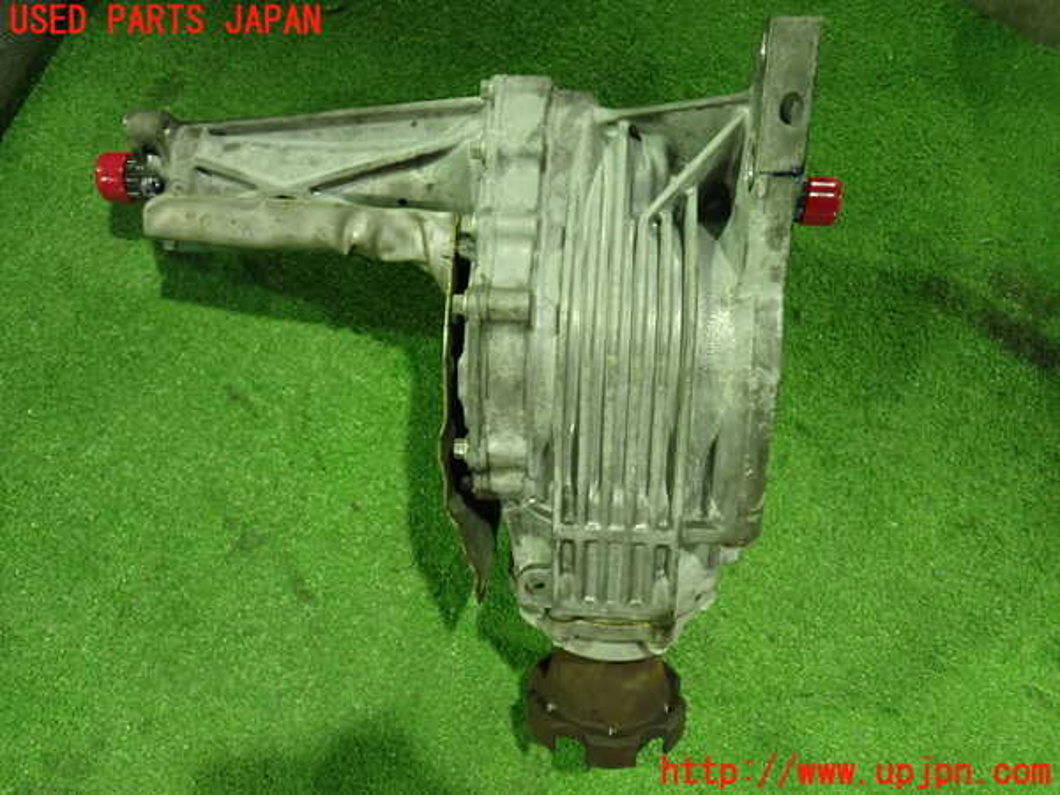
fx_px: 919
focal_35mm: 30
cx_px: 530
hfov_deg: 60.0
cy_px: 398
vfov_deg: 46.8
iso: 800
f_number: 2.3
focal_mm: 5.4
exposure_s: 1/30
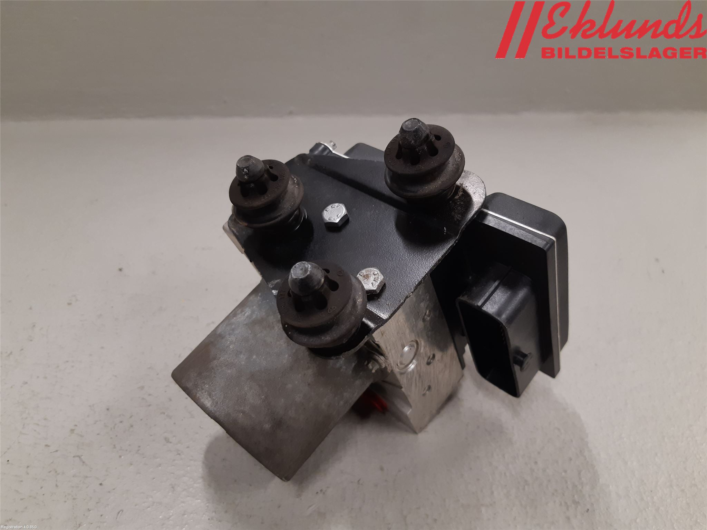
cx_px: 354
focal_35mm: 26
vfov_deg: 53.1
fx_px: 531
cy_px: 265
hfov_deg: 67.3
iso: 100
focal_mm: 3.93
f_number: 1.7
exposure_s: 1/50
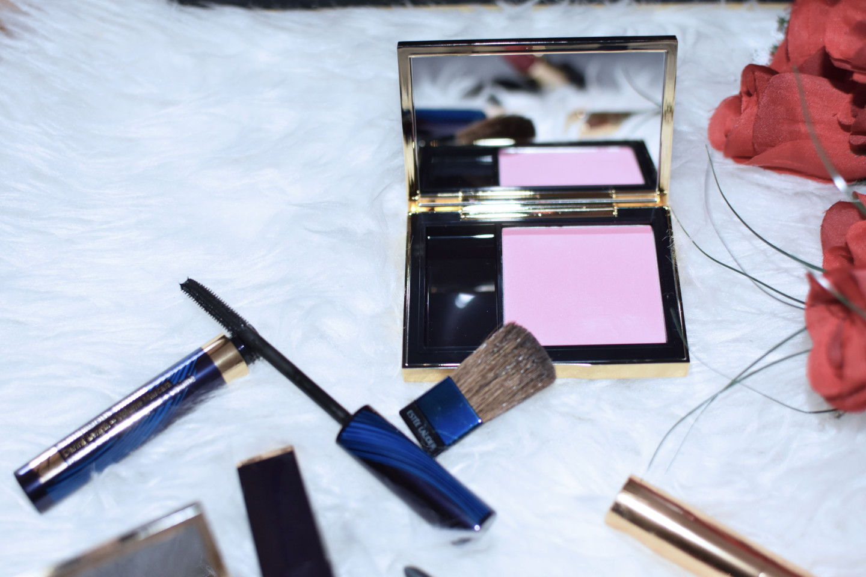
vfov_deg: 25.8
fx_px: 1263
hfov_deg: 37.9
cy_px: 288
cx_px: 433
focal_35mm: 52
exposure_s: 1/60
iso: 720
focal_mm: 35
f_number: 2.8
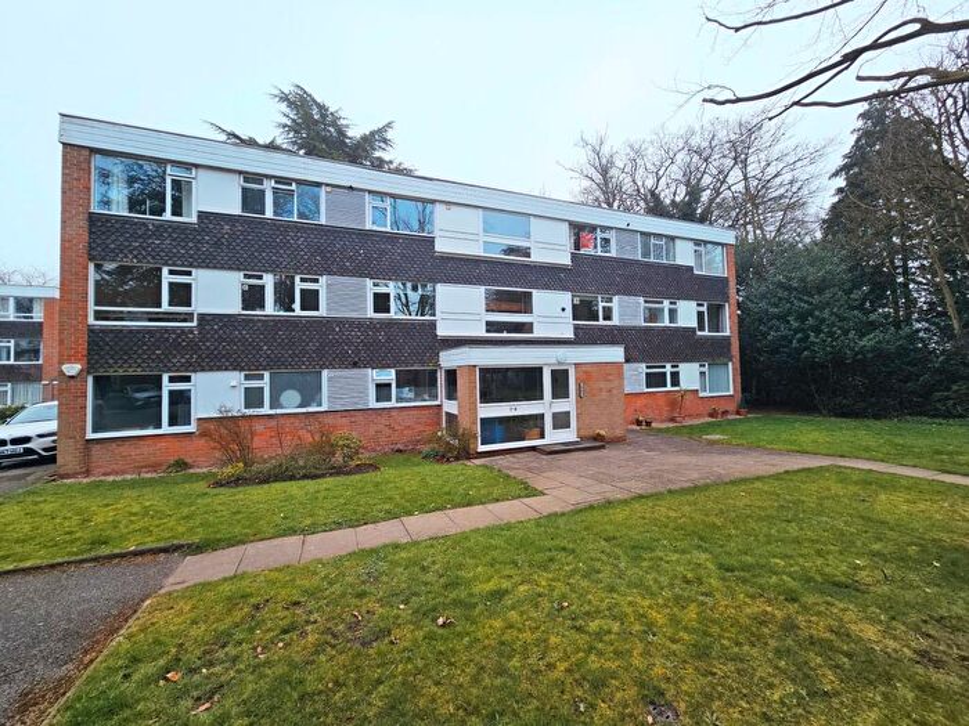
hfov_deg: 106.2
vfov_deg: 89.9
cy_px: 363
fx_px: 364
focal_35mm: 13
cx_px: 484
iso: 50
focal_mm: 2.2
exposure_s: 1/1081
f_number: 2.2
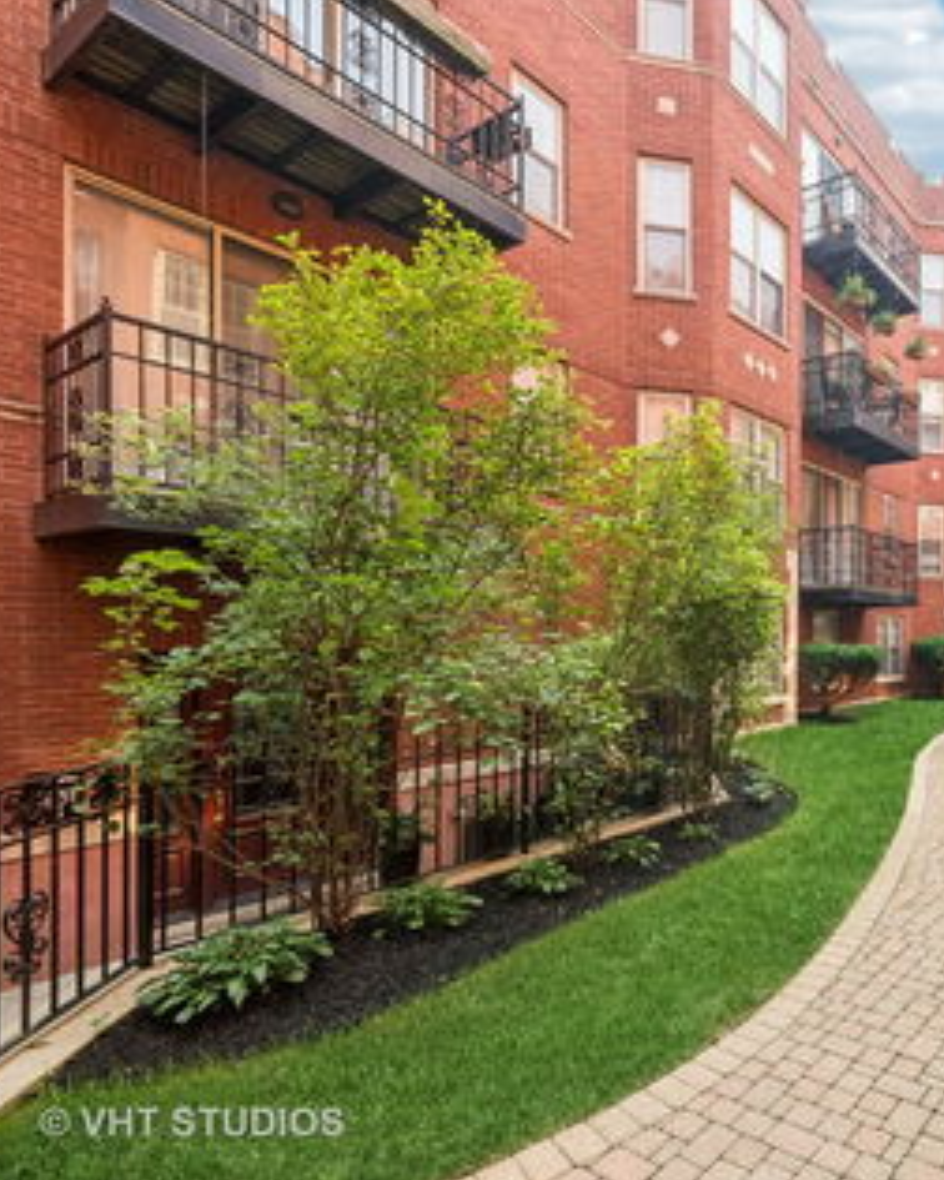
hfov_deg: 58.6
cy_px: 584
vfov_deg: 80.4
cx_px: 843
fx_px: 698
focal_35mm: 20
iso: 200
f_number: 8
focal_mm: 14
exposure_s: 1/100
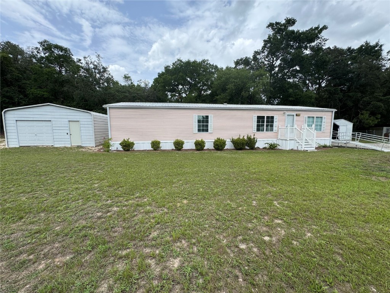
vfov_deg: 85.7
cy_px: 146
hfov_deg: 102.1
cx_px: 195
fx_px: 158
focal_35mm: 14
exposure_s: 1/1160
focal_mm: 2.22
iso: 50
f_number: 2.2
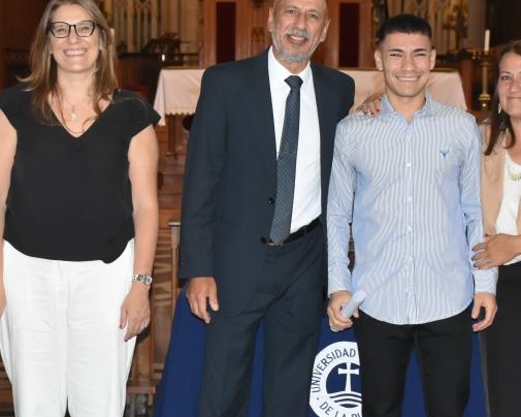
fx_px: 1541
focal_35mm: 100
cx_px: 240
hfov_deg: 19.2
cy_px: 223
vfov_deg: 15.4
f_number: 5.6
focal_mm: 35
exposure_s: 1/60
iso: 1600
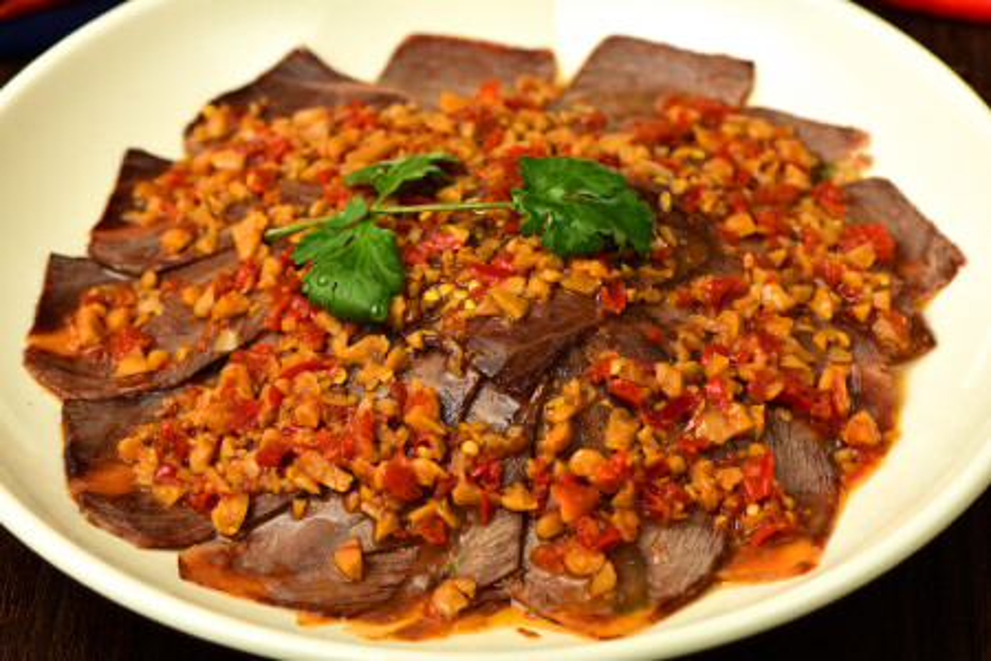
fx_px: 2890
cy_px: 330
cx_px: 496
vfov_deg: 13.0
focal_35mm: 105
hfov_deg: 19.5
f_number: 10
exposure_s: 1/160
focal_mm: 105
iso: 100
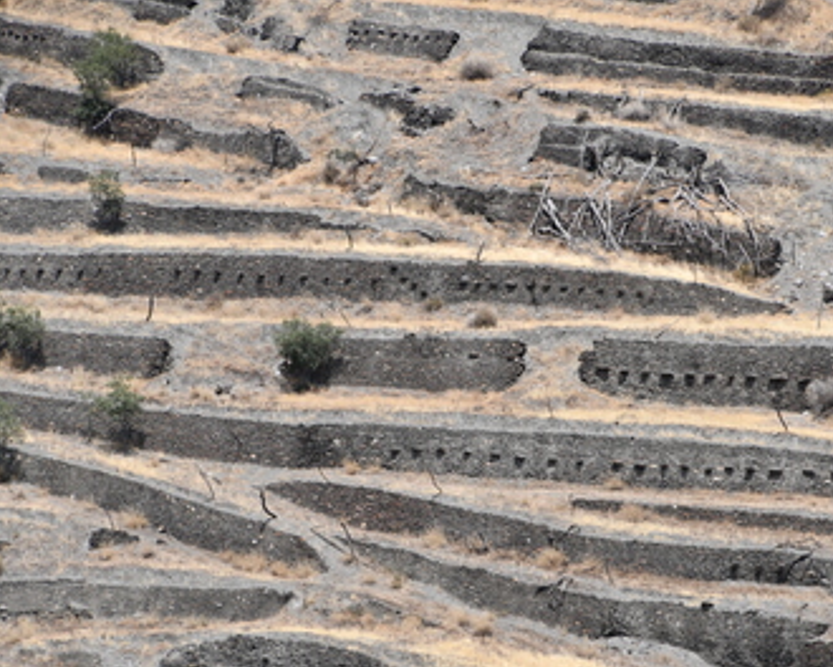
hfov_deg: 6.5
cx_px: 502
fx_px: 7347
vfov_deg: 5.2
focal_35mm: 298
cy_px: 332
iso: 180
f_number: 8
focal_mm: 175
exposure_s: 1/500
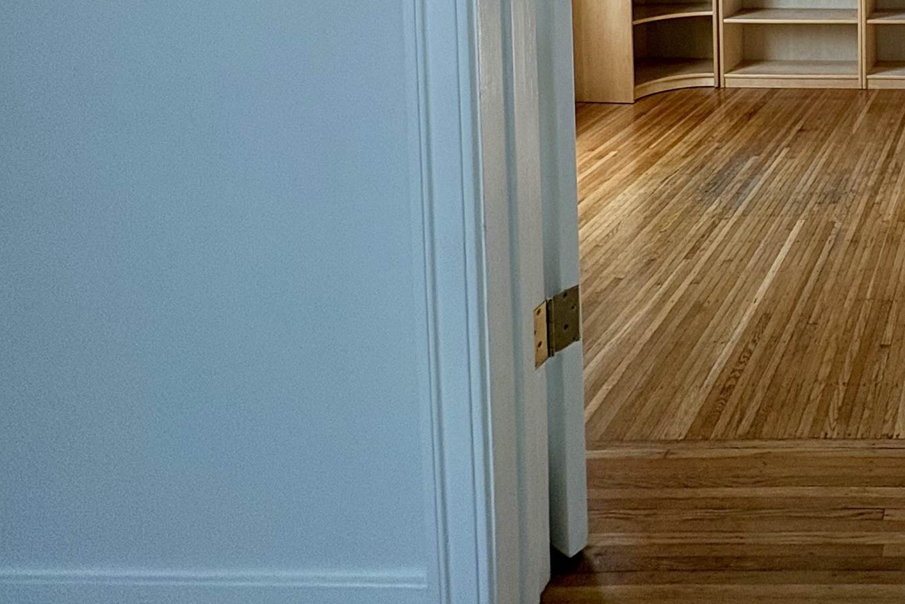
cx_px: 1009
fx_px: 830
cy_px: -106
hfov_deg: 43.4
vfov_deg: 33.3
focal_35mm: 33
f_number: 2.2
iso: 125
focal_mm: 2.22
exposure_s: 1/120
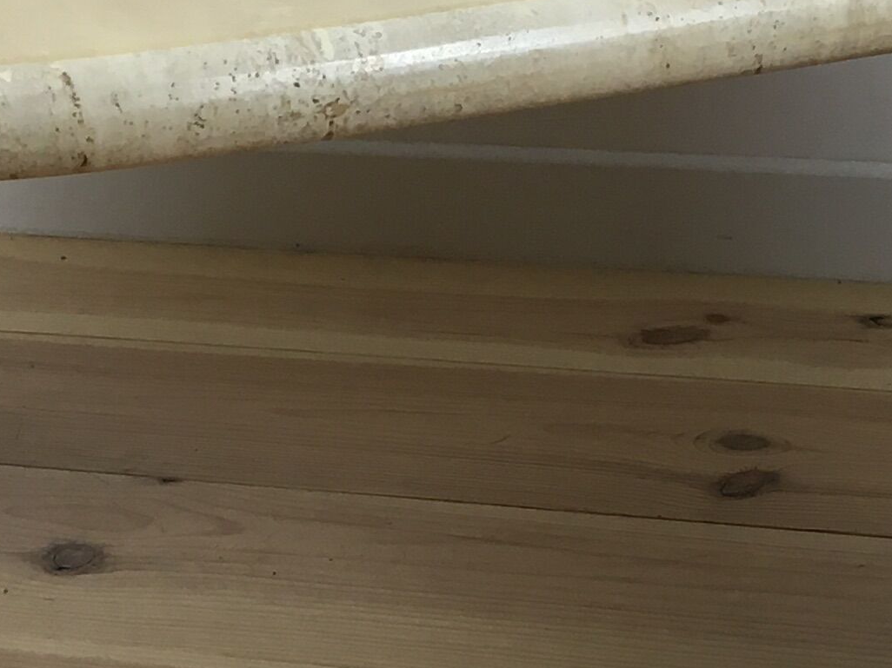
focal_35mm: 114
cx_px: 425
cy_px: 360
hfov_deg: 17.3
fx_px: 2937
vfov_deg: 13.0
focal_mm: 4.15
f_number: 2.2
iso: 32
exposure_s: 1/33
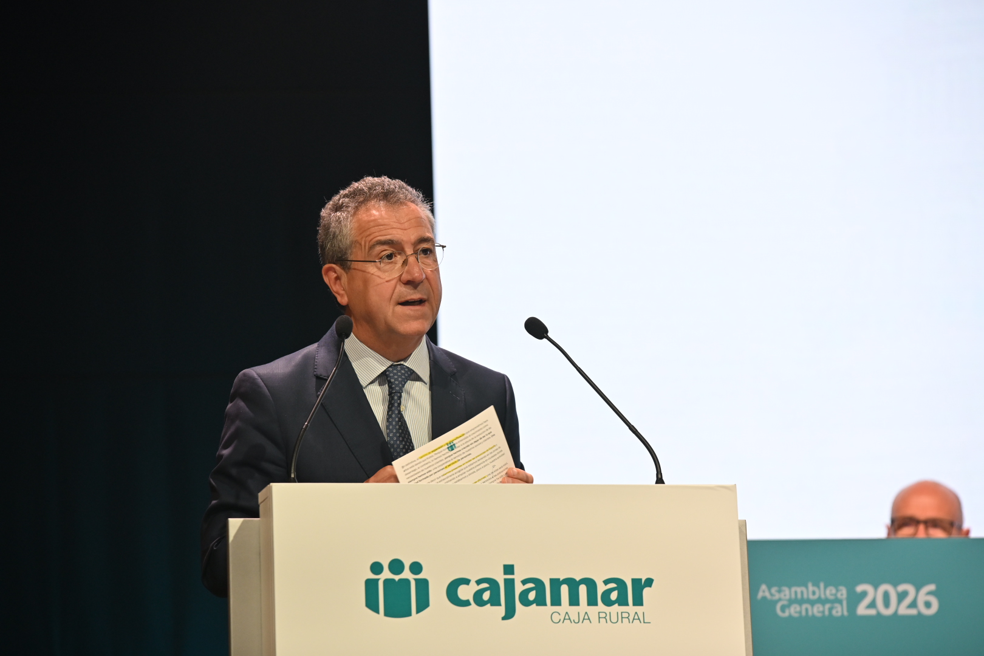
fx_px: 4920
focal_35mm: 180
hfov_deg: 11.4
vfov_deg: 7.6
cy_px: 328
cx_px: 492
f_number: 5
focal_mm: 180
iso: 1600
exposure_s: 1/320
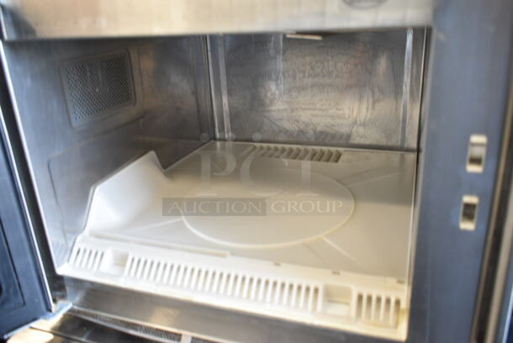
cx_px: 256
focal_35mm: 30
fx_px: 428
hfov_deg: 61.9
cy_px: 172
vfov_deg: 43.7
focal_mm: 20
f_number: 3.8
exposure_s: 1/30
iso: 900
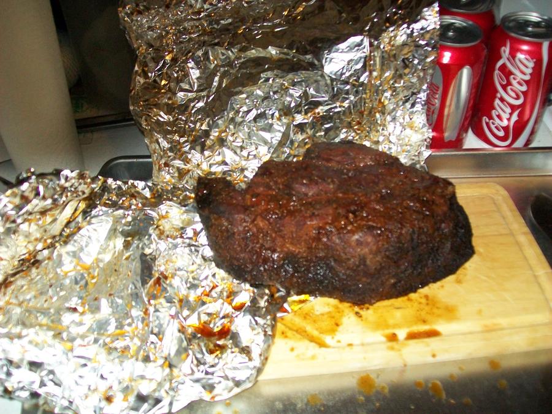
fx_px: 574
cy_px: 207
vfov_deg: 39.7
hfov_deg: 51.4
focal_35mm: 36
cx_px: 276
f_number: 2.7
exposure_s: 1/60
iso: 160
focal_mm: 6
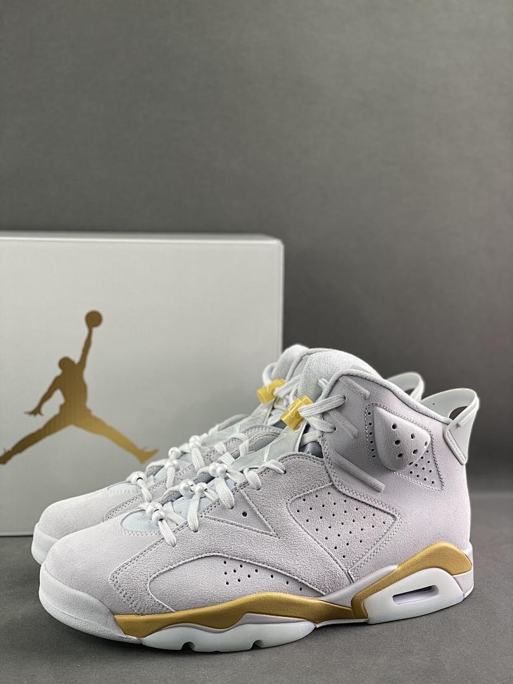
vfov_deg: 36.8
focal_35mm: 52
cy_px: 342
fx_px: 1028
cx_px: 256
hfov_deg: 28.0
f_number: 2
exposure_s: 1/100
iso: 40
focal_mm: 6
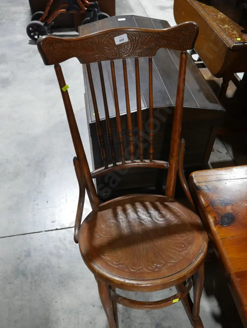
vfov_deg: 59.9
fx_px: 285
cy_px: 164
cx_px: 124
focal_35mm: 30
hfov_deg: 46.8
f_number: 4
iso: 640
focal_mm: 15
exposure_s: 1/60
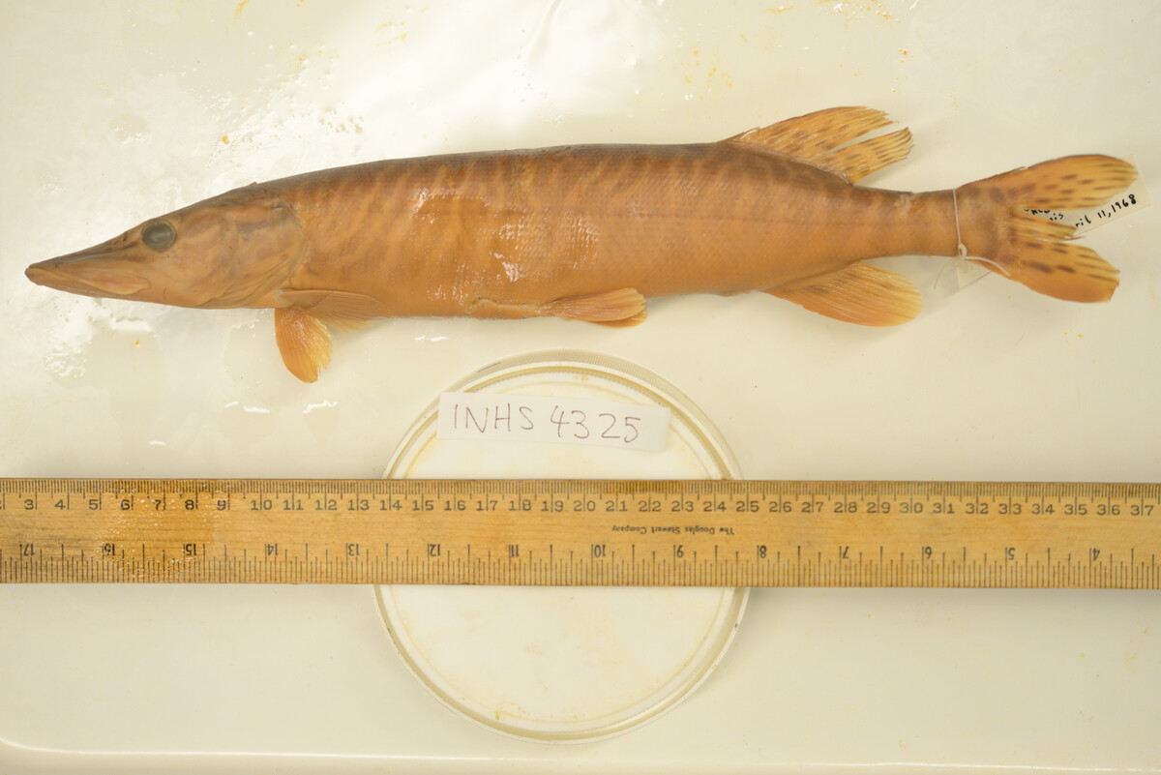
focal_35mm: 60
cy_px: 388
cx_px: 580
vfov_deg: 22.6
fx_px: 1936
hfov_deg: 33.4
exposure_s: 1/200
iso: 800
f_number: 3.2
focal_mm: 60
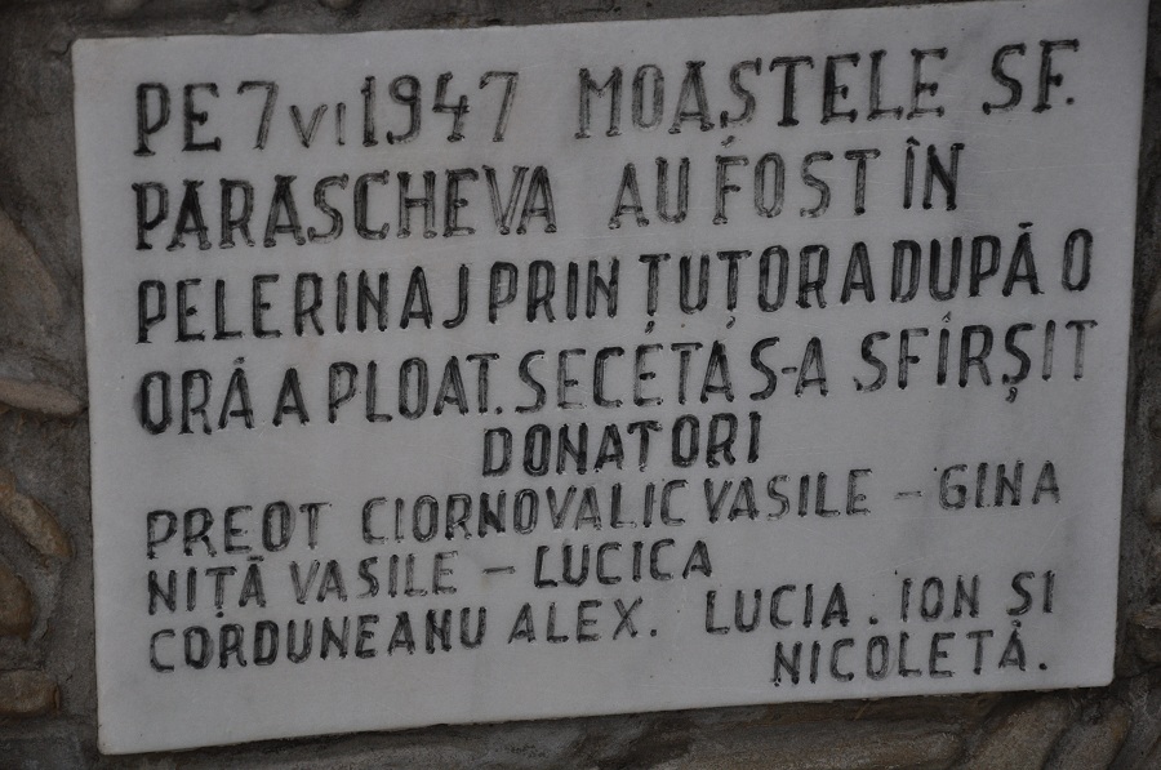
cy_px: 385
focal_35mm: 138
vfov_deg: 9.9
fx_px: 4443
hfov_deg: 14.9
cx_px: 580
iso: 500
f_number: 22
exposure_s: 1/1000
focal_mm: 92
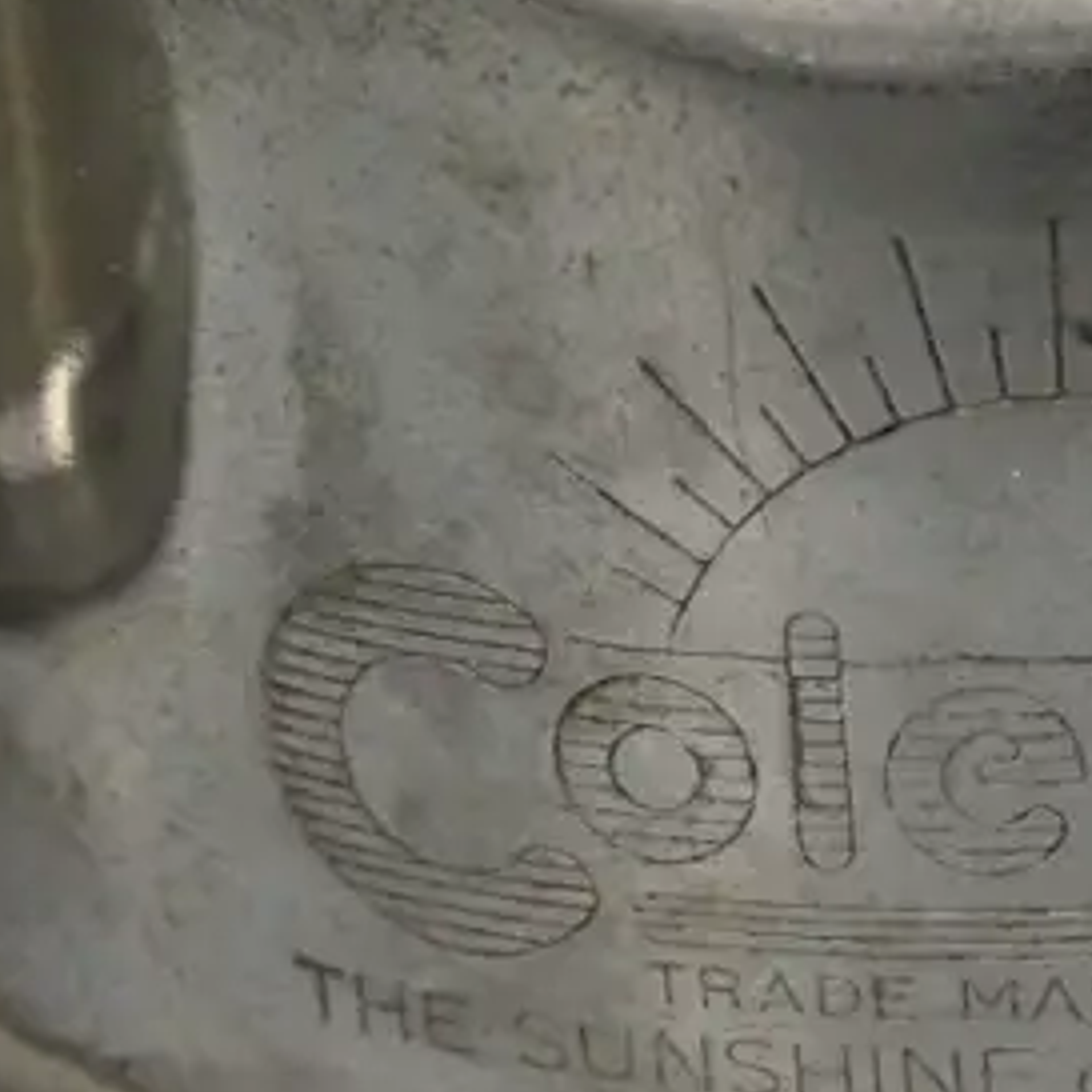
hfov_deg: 10.5
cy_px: 724
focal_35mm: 166
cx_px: 1060
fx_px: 5925
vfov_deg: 10.5
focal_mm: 25
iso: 3200
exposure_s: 1/160
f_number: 5.6
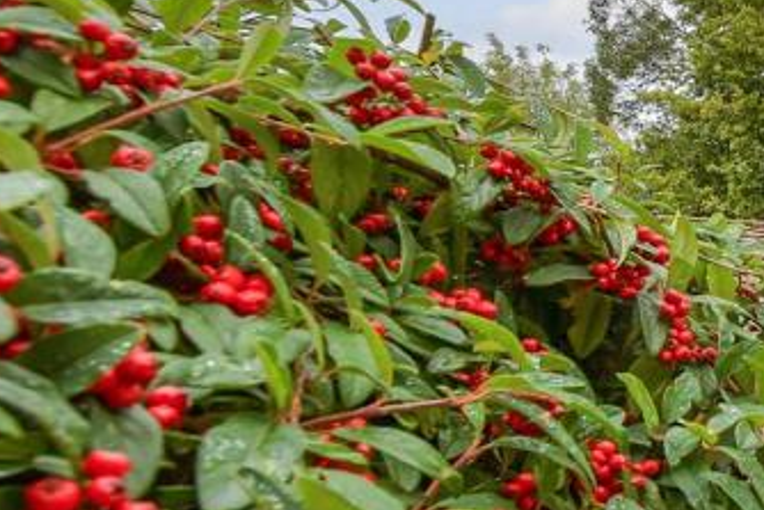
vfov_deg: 29.2
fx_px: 977
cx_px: 1135
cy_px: 310
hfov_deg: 28.5
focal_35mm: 46
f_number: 8
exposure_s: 1/60
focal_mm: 10
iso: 160
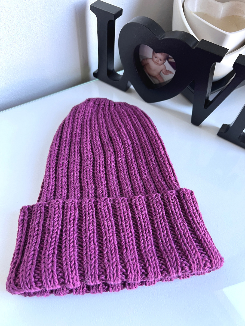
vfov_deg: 67.3
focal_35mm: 26
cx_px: 122
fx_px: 245
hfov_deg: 53.1
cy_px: 163
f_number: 1.5
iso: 125
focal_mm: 5.7
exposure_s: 1/86
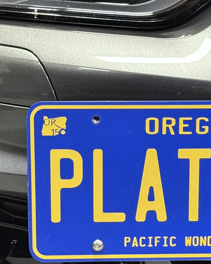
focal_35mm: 129
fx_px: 1007
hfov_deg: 11.9
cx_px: 167
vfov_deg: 14.9
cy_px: 169
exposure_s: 1/40
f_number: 1.78
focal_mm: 6.76
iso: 400
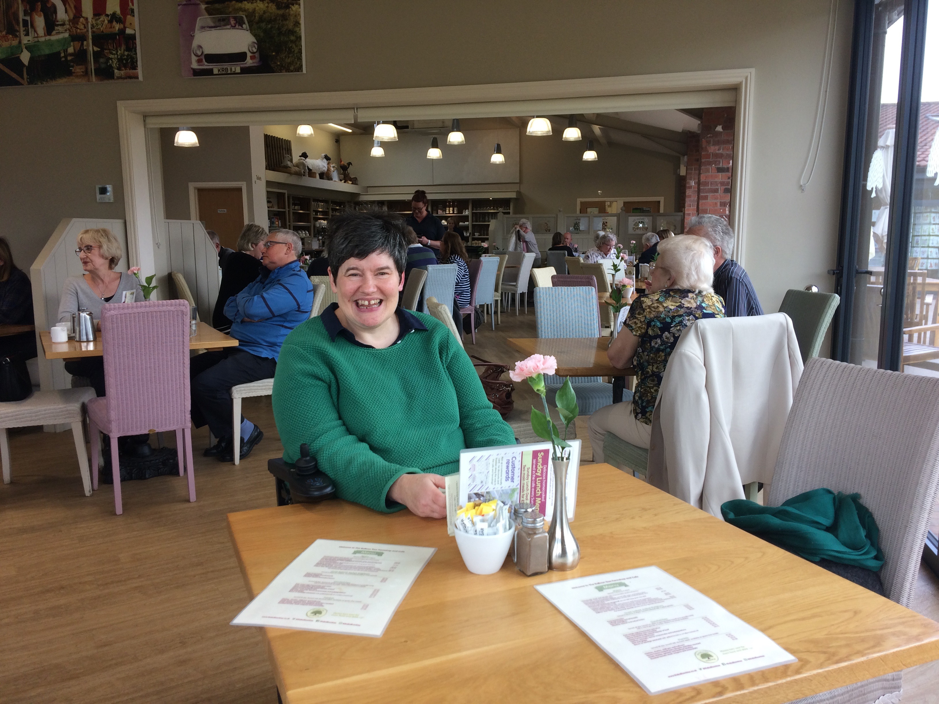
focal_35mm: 29
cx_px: 470
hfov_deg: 61.7
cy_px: 352
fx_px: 787
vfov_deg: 48.2
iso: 32
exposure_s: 1/100
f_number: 2.2
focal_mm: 4.15
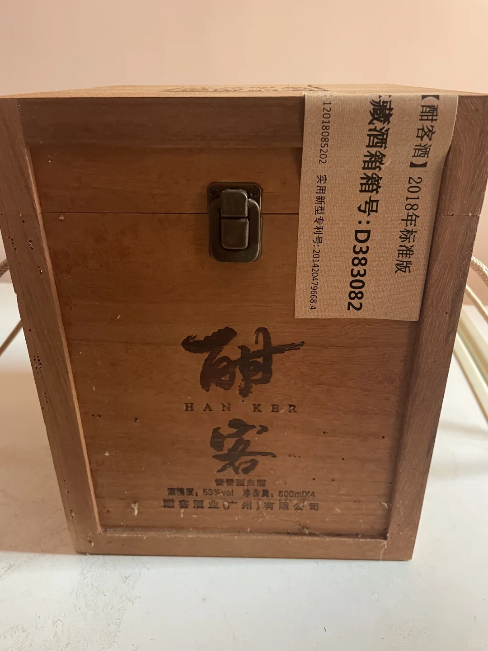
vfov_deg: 67.3
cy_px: 326
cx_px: 244
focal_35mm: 26
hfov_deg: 53.1
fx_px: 489
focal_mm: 4.2
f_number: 1.6
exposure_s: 1/60
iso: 400
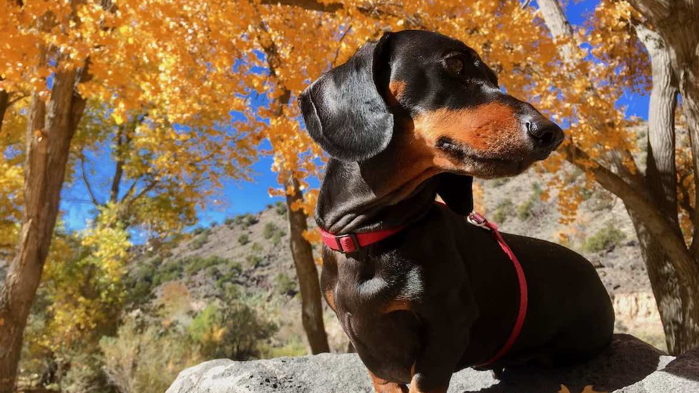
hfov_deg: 61.0
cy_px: 203
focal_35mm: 32
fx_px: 593
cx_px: 350
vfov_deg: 36.7
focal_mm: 4.15
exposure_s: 1/519
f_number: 2.2
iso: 25
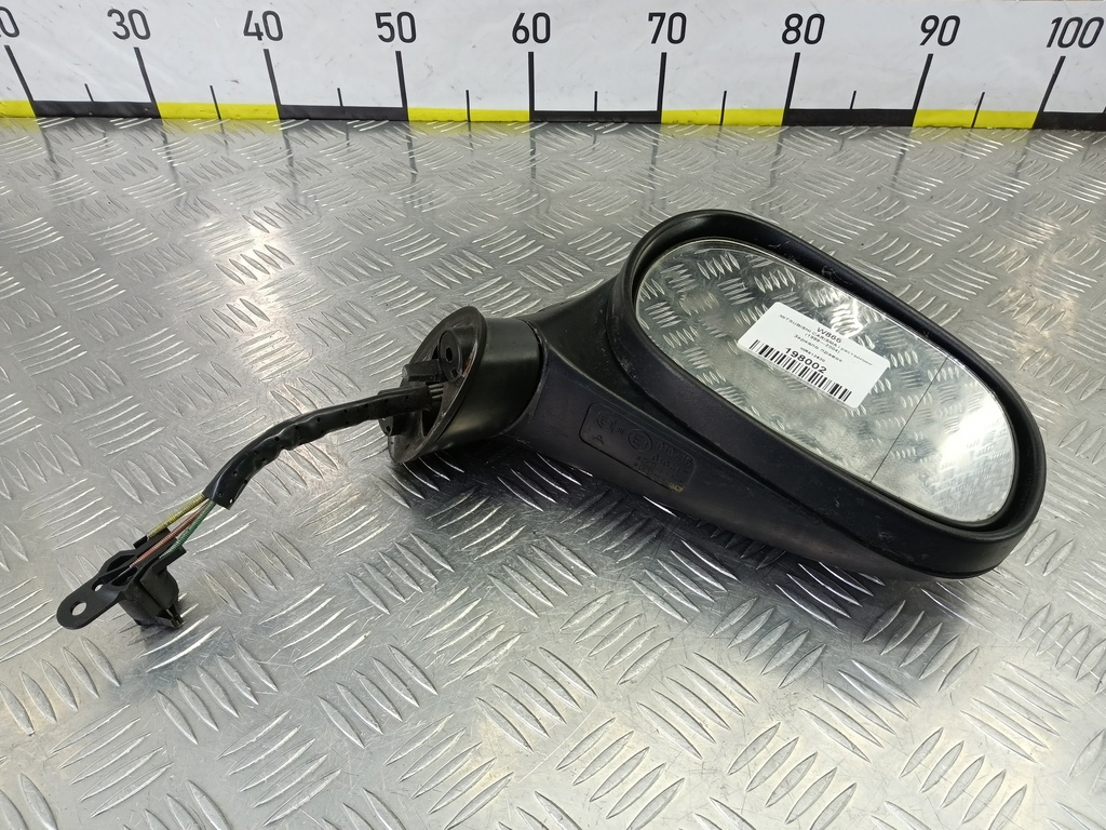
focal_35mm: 23
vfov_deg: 58.9
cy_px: 415
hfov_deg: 73.9
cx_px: 553
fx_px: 735
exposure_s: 1/50
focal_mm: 4.11
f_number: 1.6
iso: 143
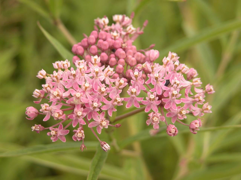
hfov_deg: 18.4
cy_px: 90
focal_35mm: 107
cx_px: 120
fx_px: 745
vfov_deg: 13.8
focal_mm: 27.3
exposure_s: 1/602
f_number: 3.7
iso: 100
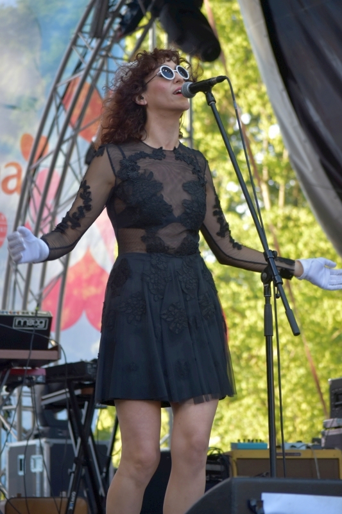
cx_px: 171
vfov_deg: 16.7
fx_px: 1753
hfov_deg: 11.1
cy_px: 257
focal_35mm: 123
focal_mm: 82
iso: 320
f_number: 4.2
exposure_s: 1/200
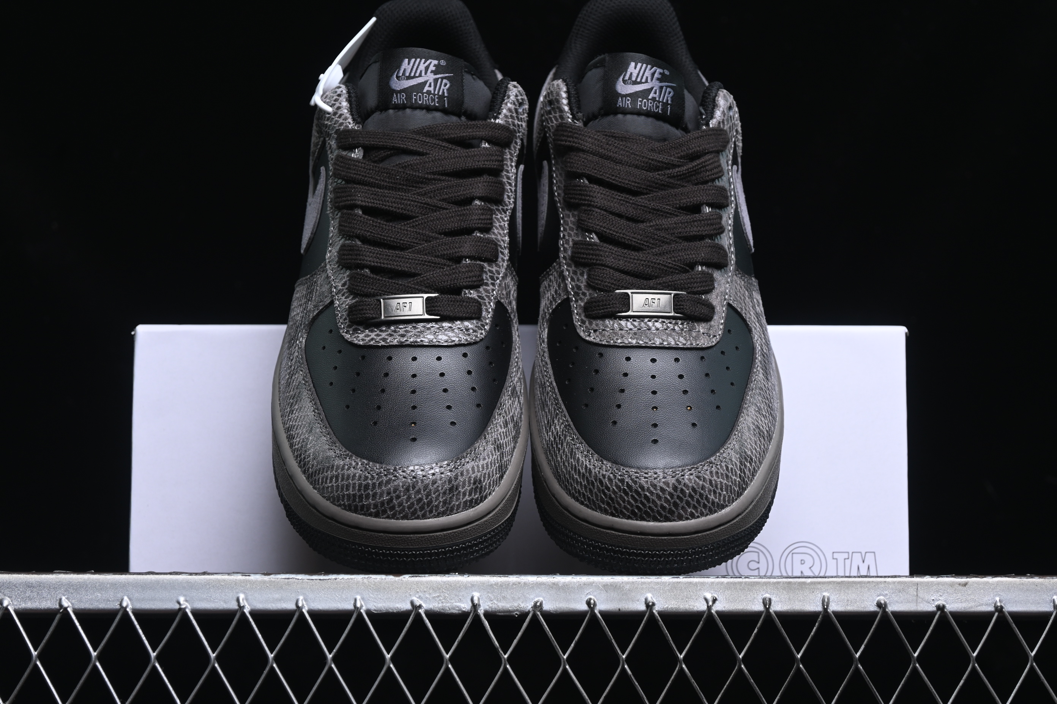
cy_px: 352
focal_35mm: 75
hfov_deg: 27.0
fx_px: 2202
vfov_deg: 18.2
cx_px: 528
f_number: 6.3
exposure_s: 1/50
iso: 160
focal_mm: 50
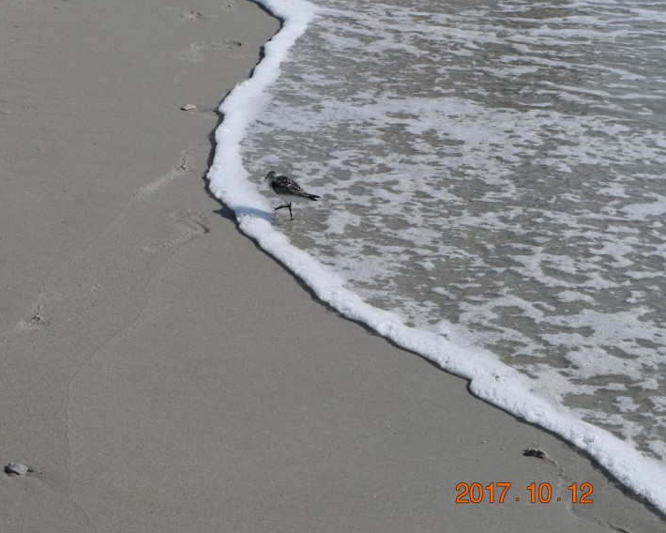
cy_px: 221
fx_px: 2201
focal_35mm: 112
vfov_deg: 13.8
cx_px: 204
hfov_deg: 17.1
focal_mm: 55
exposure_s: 1/500
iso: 200
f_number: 11
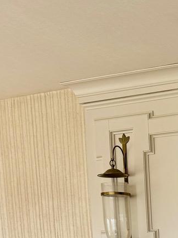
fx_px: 591
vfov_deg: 19.2
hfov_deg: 15.7
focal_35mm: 86
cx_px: 274
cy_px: 381
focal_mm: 6.76
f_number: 1.78
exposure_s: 1/121
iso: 100
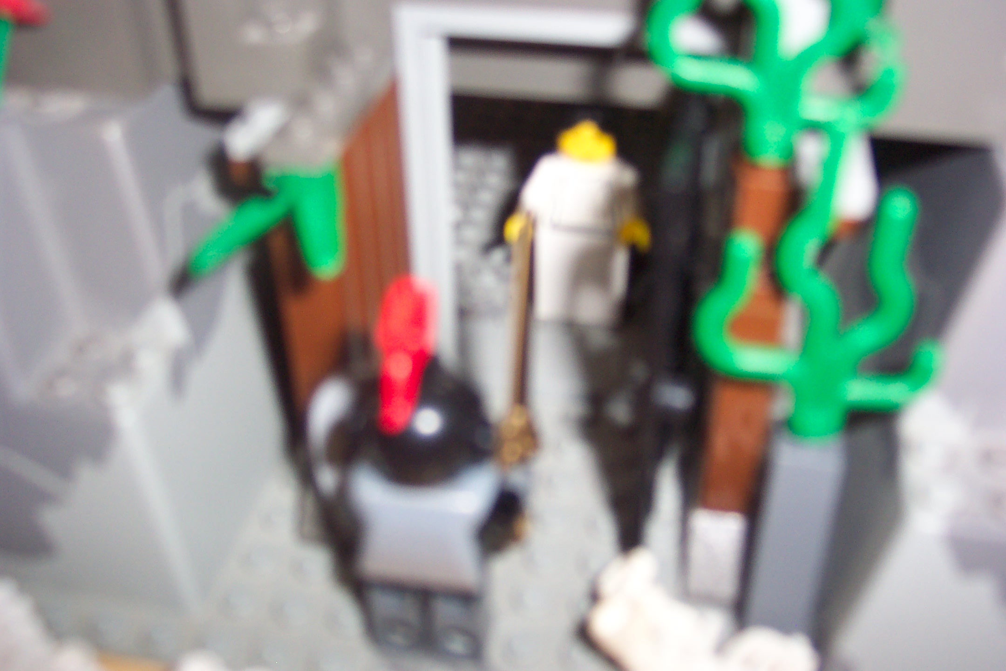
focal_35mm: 38
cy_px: 336
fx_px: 1062
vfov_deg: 35.1
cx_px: 503
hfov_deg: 50.7
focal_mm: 8
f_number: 2.8
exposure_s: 1/30
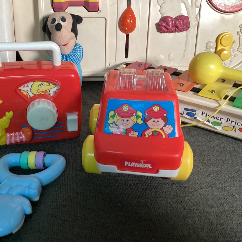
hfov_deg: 44.4
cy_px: 120
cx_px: 86
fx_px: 293
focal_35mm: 37
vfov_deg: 44.9
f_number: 2.4
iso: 250
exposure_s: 1/60
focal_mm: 3.3
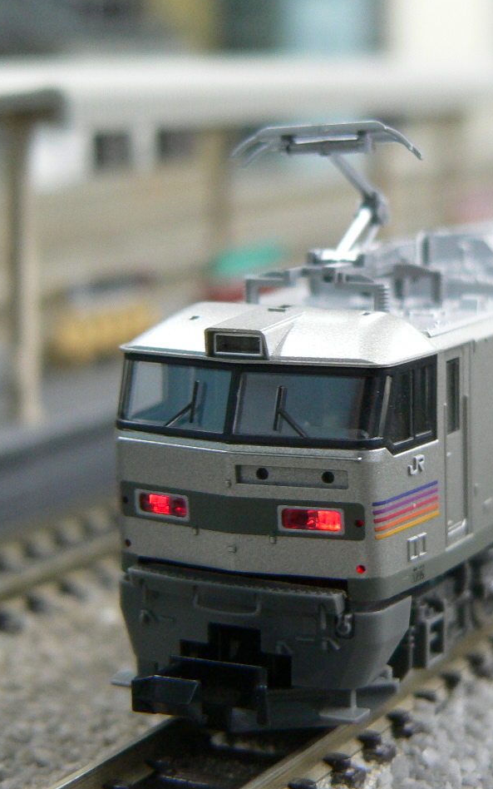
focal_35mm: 93
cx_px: 395
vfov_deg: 22.3
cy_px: 395
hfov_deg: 14.0
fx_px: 1998
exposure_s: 1/13
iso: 200
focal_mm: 10.9
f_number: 2.8
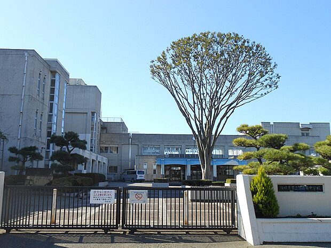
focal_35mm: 34
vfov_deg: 41.8
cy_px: 124
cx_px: 166
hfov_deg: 54.0
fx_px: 325
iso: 80
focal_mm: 6
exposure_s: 1/320
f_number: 3.9
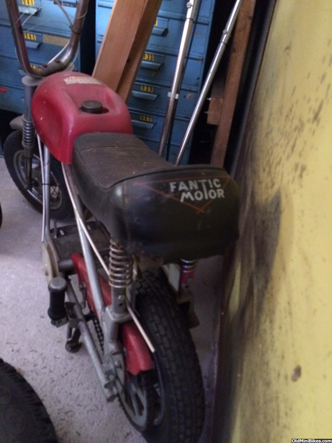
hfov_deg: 46.8
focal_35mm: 30
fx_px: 384
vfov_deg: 60.0
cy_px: 222
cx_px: 166
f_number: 2.2
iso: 500
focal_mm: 4.12
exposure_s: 1/15
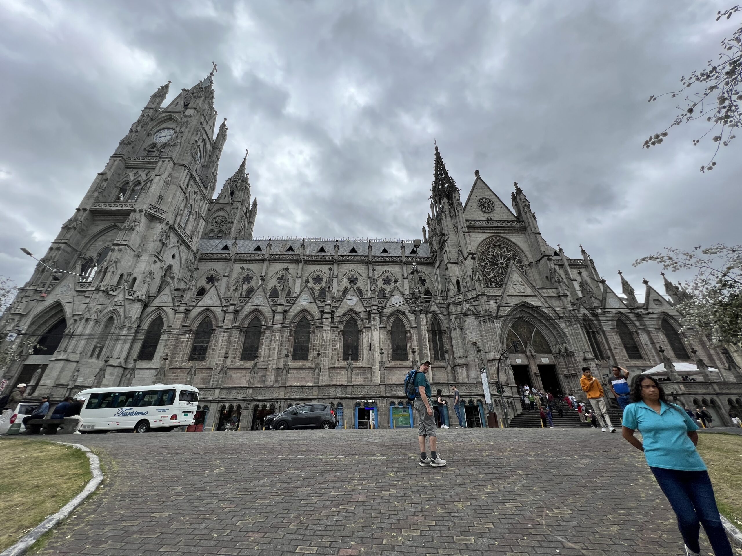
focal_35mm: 13
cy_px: 278
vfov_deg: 89.9
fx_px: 279
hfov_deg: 106.2
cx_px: 371
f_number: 1.8
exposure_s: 1/1980
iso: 32
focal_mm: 1.57
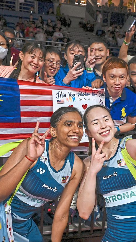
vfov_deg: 52.8
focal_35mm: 38
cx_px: 97
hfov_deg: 30.8
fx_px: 244
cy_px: 121
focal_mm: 24
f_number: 4
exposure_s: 1/125
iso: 2500
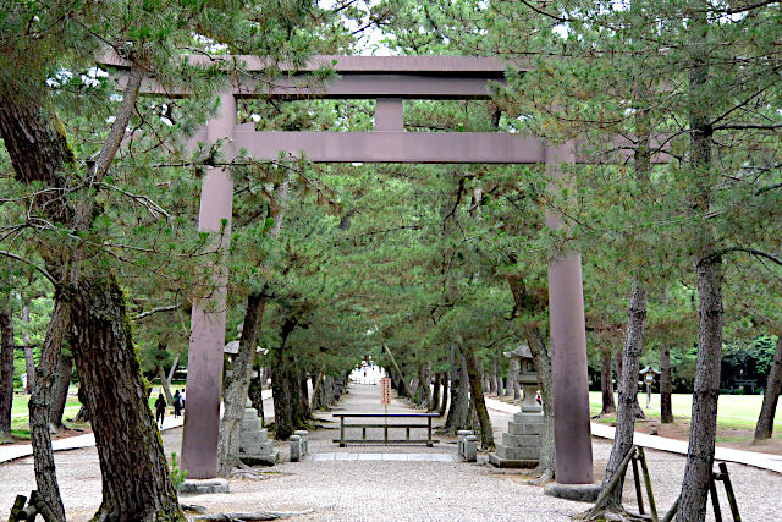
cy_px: 261
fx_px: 934
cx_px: 391
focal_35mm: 43
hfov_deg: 45.4
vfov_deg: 31.2
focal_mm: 16.1
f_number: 4.5
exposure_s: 1/125
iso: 400
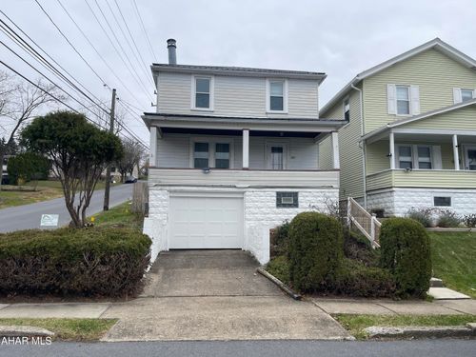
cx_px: 238
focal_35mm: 25
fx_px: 344
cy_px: 178
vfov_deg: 54.9
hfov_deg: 69.4
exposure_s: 1/1323
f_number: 1.6
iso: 32
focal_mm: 5.1
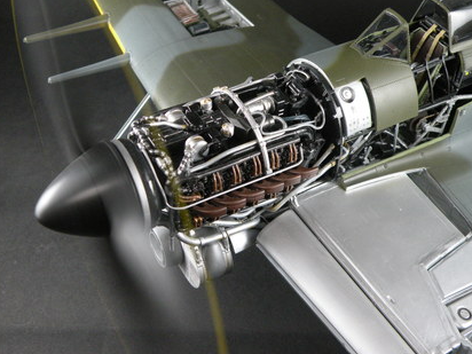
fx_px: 695
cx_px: 274
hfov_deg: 37.4
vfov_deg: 28.5
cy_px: 147
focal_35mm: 51
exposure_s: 1/60
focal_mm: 7.4
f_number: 3.2
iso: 249
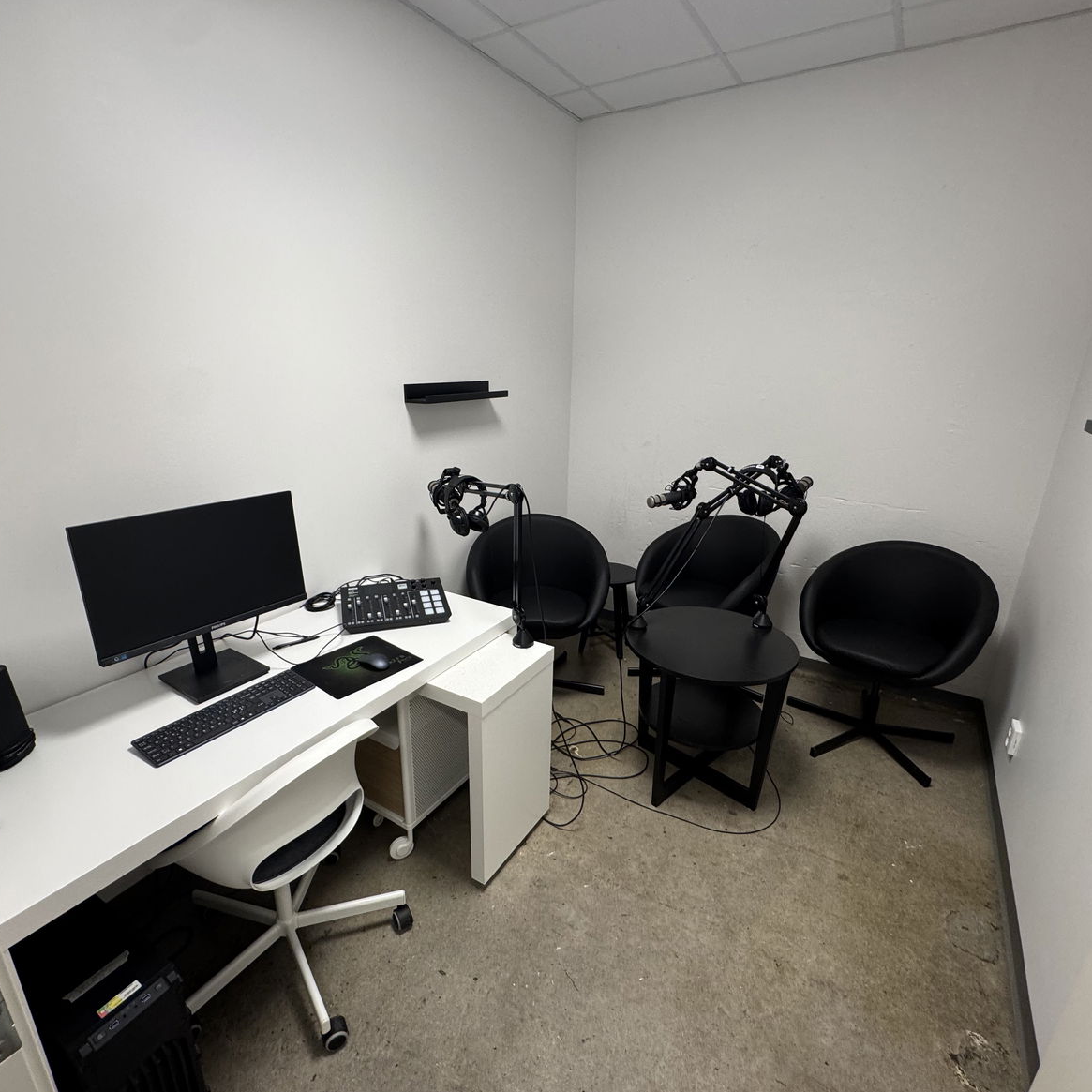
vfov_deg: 84.0
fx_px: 607
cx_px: 526
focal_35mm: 17
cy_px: 559
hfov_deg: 83.9
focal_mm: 2.22
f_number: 2.2
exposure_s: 1/100
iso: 200
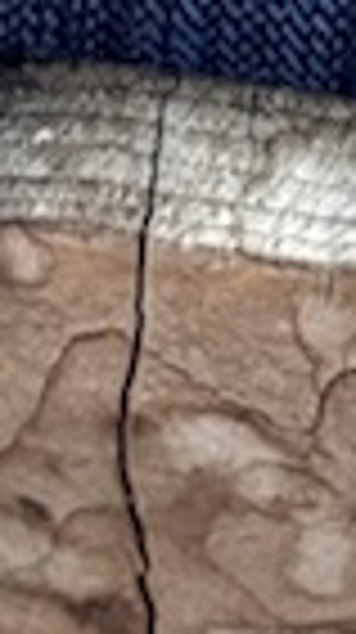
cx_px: 192
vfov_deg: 5.6
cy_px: -895
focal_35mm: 370
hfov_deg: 3.3
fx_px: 6228
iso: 80
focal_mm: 6.76
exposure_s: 1/121
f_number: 1.78
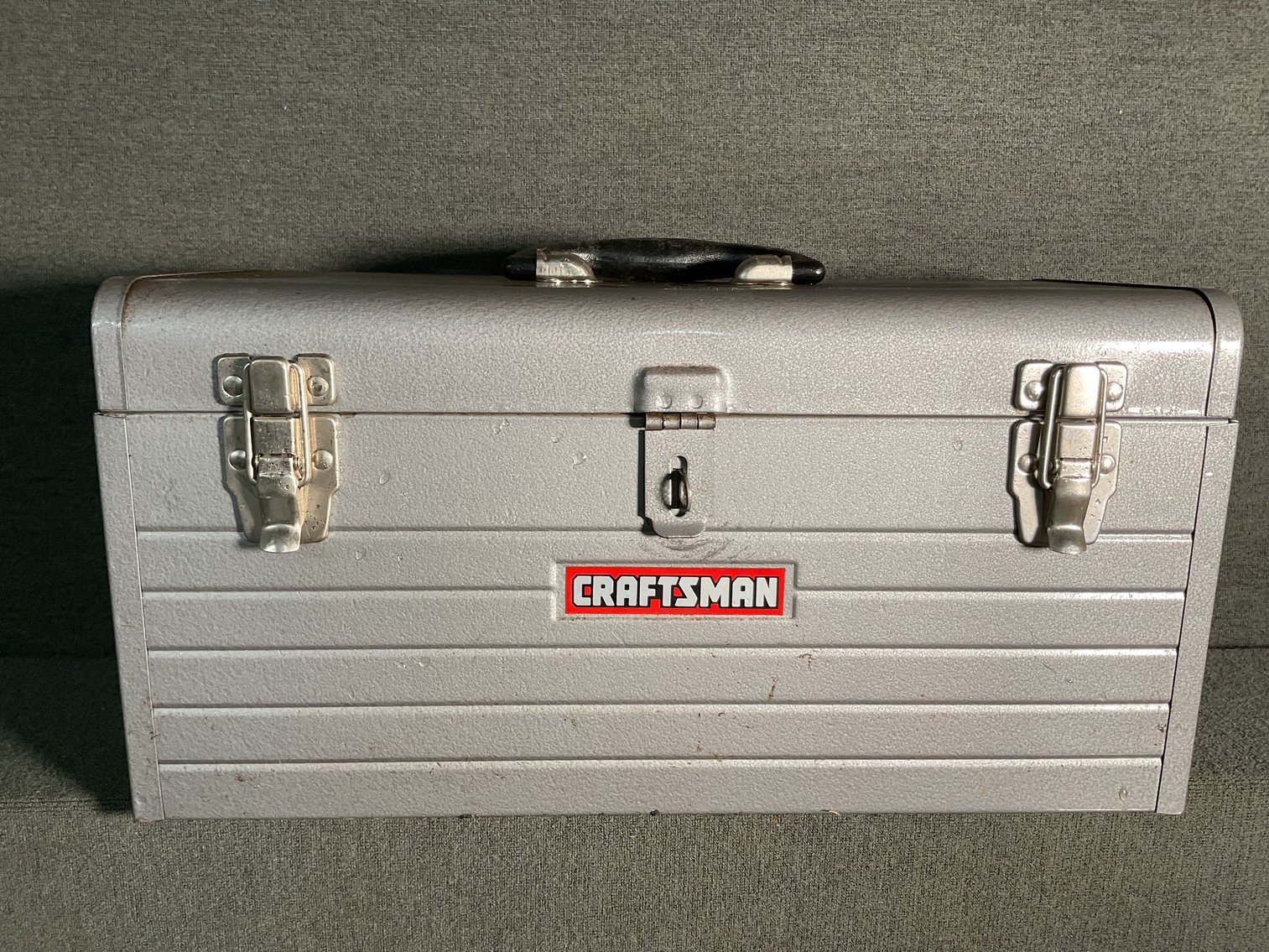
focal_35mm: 29
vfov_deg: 48.2
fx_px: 1063
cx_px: 634
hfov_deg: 61.7
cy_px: 476
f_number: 1.8
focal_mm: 3
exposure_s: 1/60
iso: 50
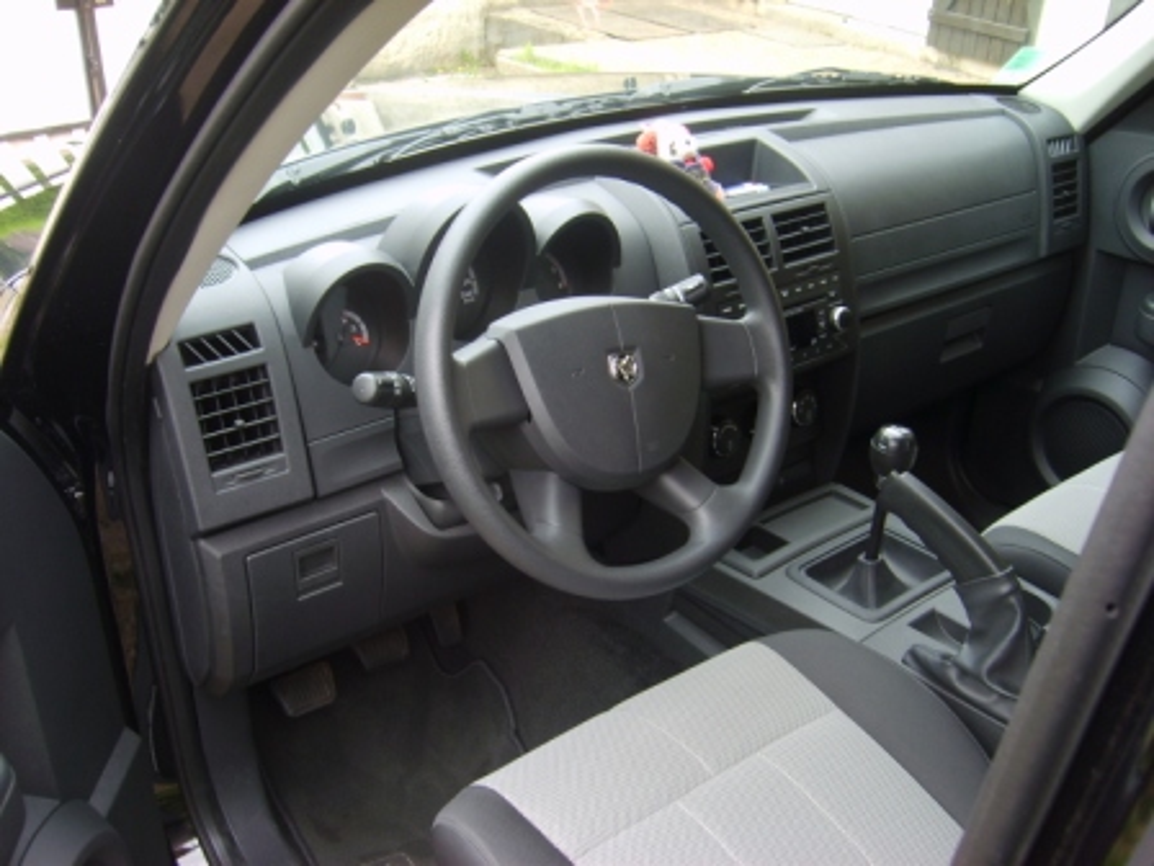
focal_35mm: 35
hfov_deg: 52.6
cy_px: 433
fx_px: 1167
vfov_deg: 40.7
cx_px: 577
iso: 50
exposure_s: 1/30
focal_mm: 5.8
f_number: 2.8
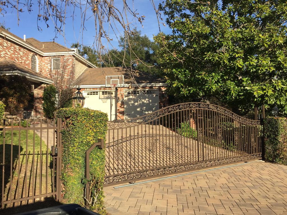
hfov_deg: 61.7
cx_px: 144
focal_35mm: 29
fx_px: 240
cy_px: 108
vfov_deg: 48.2
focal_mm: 4.15
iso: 32
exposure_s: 1/1319
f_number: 2.2
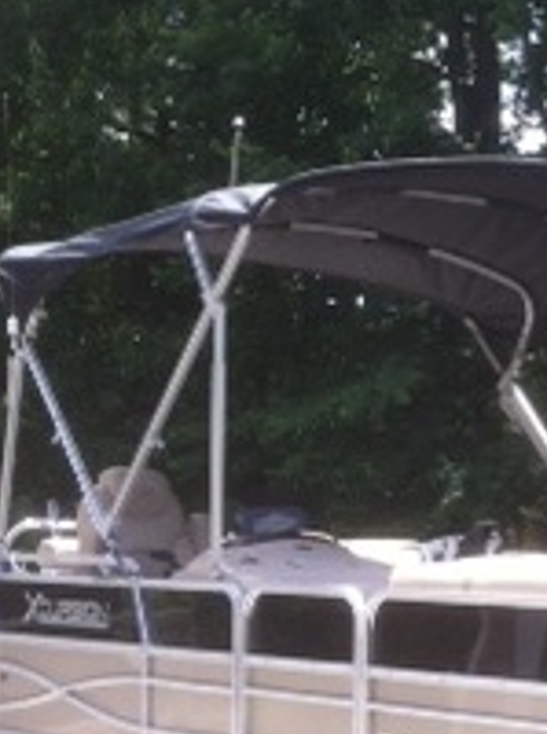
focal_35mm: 112
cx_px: 646
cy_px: 503
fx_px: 2370
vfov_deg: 17.6
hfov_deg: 12.9
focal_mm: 3.85
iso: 80
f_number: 2.8
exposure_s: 1/355
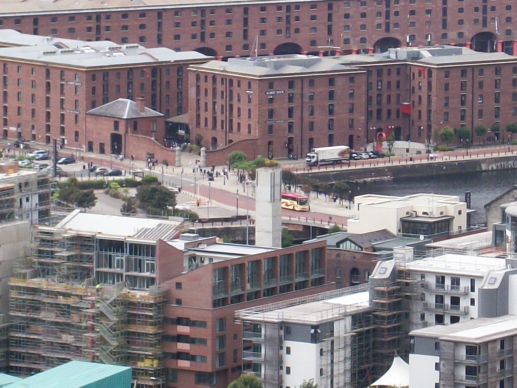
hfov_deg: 5.8
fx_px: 5078
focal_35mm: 340
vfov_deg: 4.4
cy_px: 162
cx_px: 302
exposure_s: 1/160
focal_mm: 18.8
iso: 80
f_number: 5.7
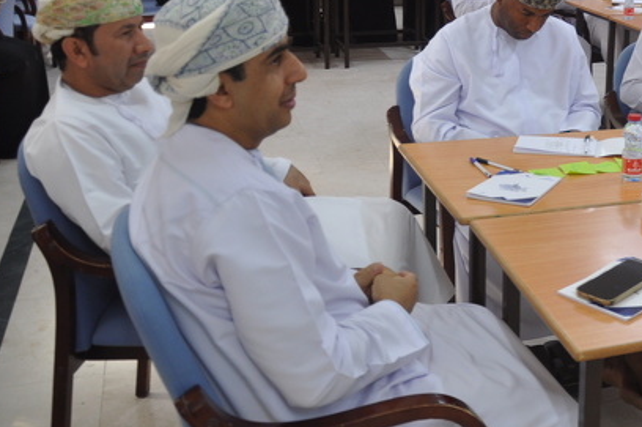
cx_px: 611
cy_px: 106
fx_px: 944
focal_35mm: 53
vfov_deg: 25.2
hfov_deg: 34.8
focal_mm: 18
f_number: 4
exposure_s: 1/60
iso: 500
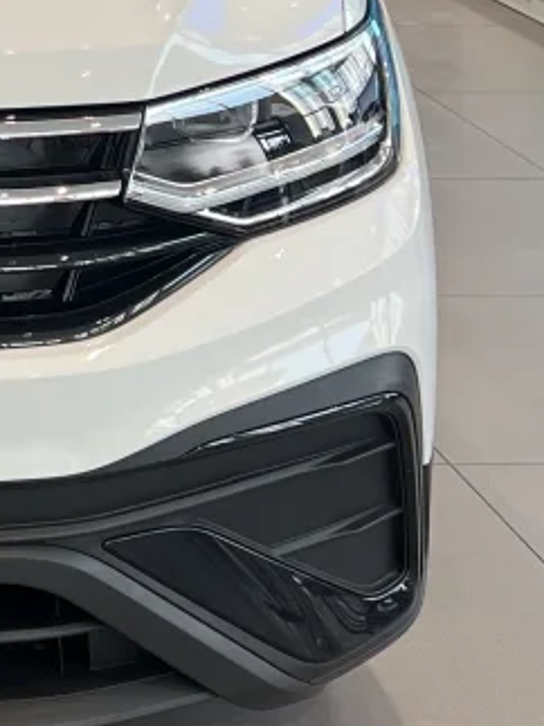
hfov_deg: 11.7
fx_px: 2432
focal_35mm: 116
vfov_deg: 16.3
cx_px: -468
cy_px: -160
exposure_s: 1/121
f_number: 1.5
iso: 40
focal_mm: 5.7
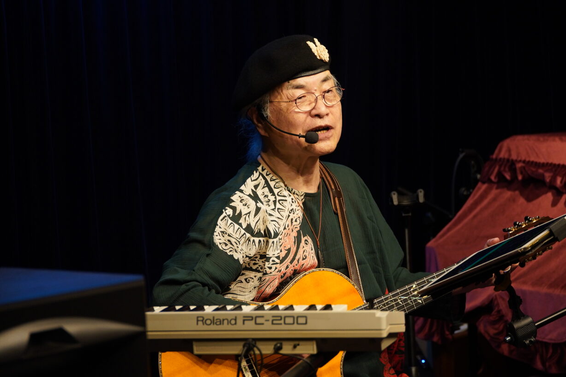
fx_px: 1478
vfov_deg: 14.5
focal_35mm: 94
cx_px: 354
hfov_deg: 21.6
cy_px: 181
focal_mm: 50
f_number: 2.8
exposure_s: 1/80
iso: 800
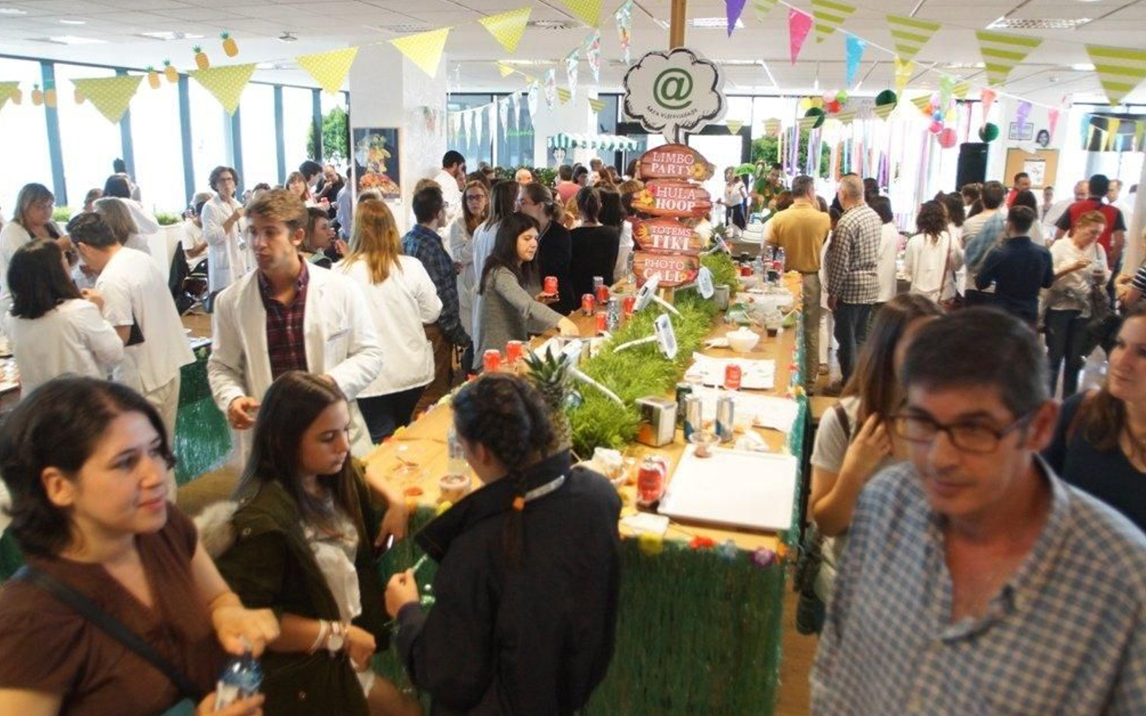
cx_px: 572
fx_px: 1703
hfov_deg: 37.2
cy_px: 361
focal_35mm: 55
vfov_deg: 23.8
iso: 1600
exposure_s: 1/100
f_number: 4
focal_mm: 35
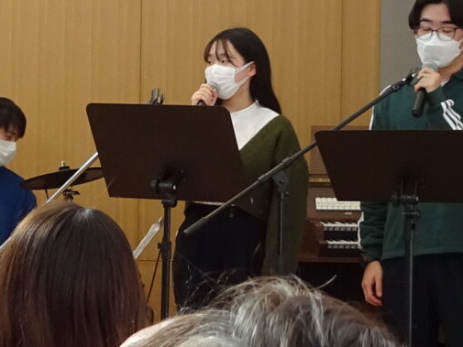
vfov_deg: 10.1
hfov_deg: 13.3
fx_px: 1967
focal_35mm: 147
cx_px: 41
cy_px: 110
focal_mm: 4.92
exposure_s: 1/30
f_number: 3.5
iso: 80
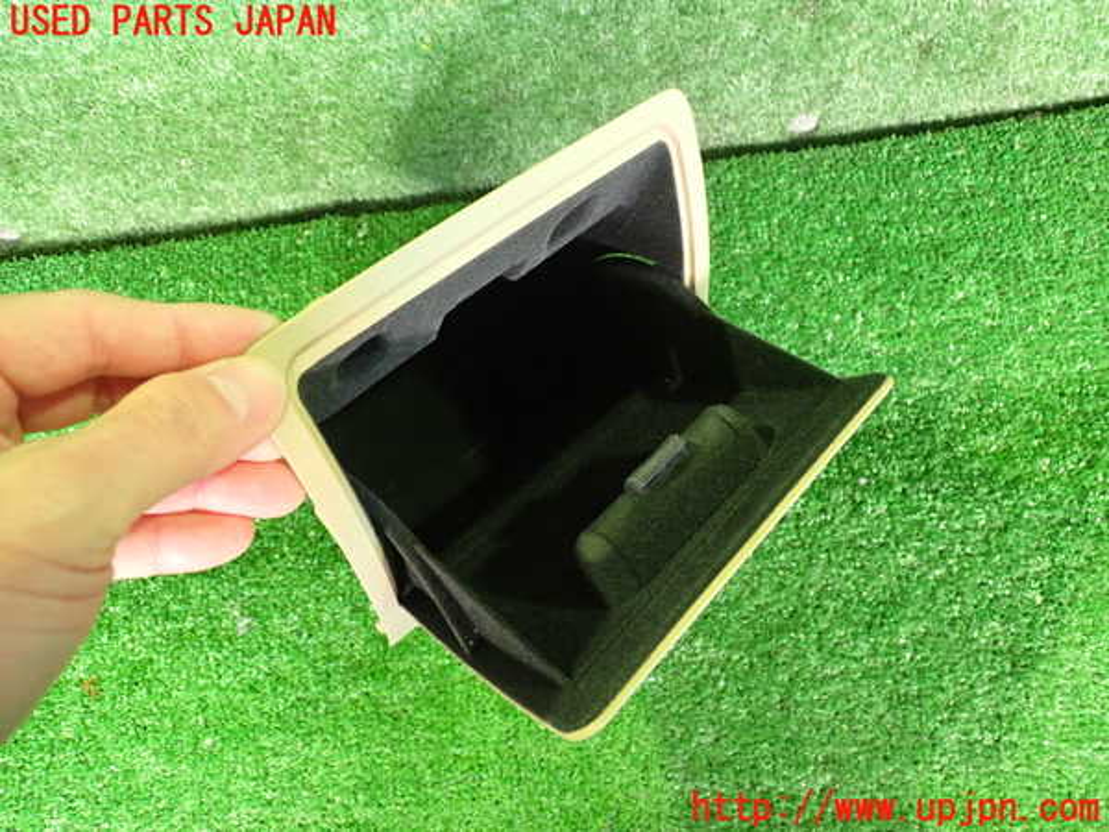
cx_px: 554
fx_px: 961
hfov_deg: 60.0
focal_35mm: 30
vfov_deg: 46.8
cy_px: 416
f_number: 2.3
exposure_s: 1/20
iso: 800
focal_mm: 5.4
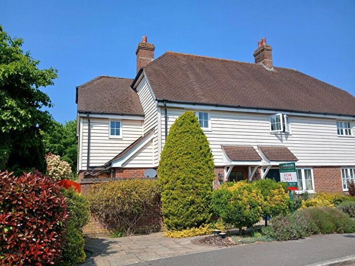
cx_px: 178
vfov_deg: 53.1
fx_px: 267
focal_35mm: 26
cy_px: 133
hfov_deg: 67.3
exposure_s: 1/712
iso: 20
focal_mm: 3.98
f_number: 1.8
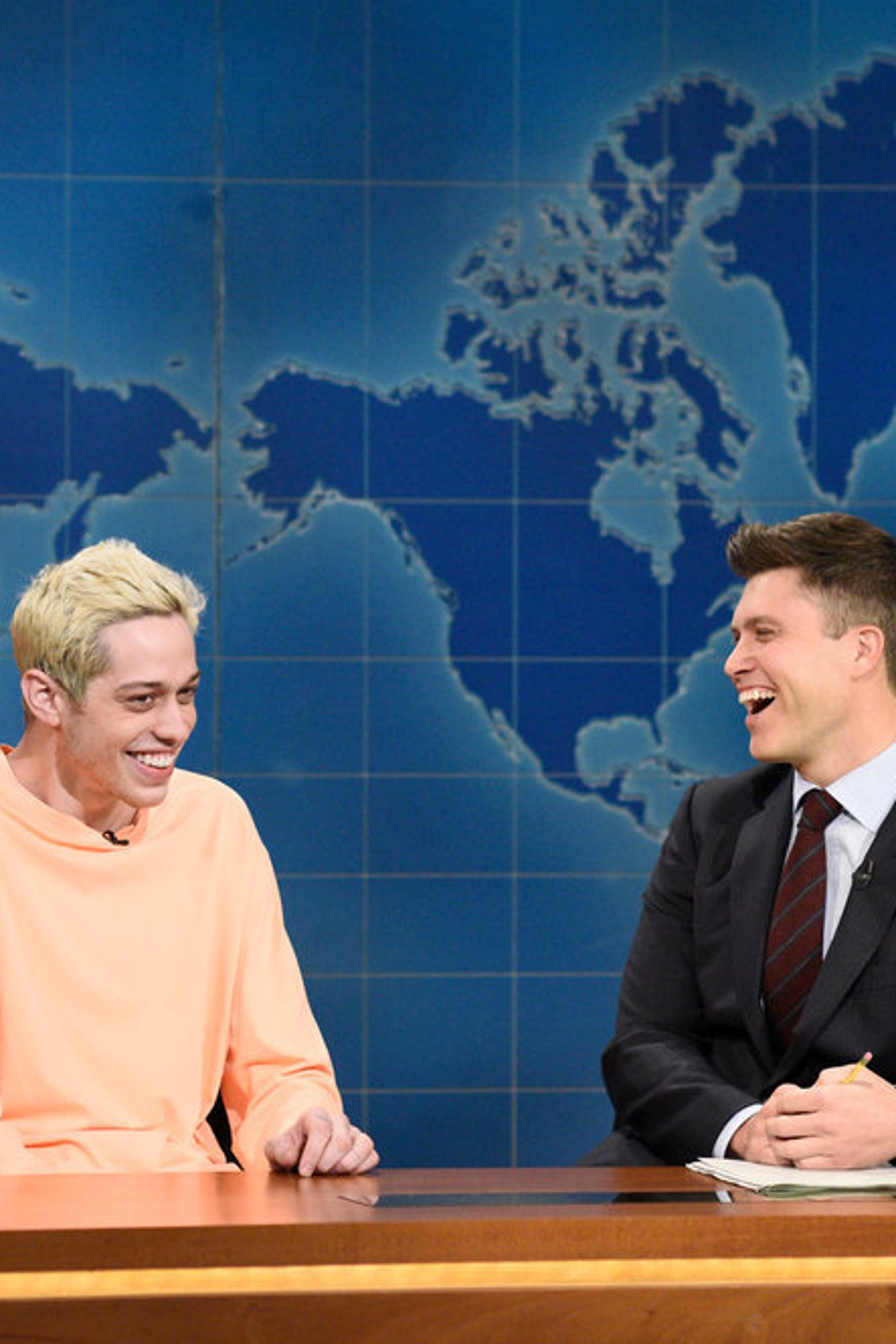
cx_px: 366
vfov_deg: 16.0
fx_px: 4776
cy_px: 673
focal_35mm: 128
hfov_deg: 10.7
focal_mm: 85
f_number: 3.5
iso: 3200
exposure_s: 1/250
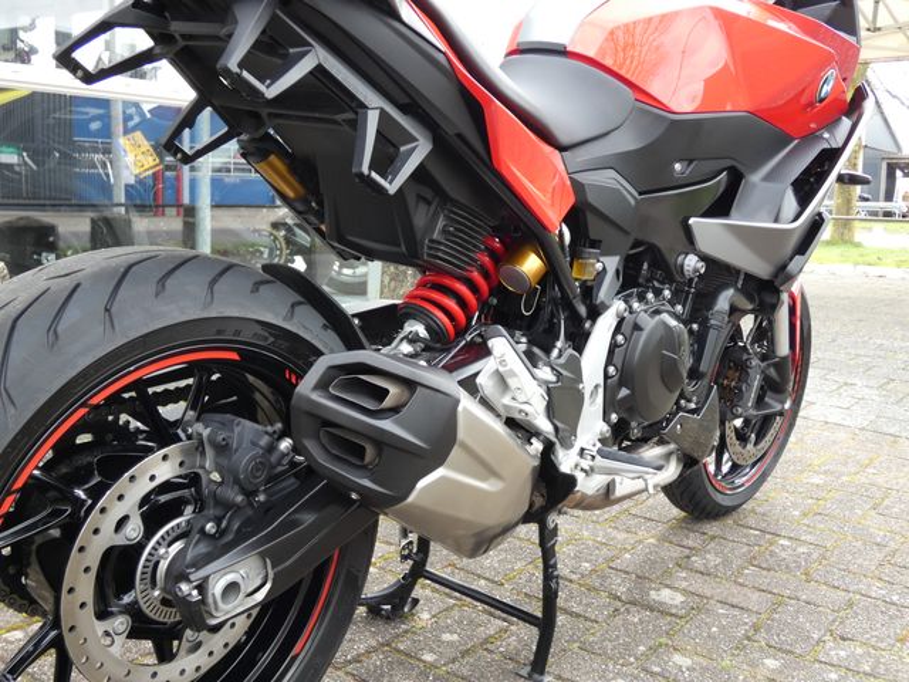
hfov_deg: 47.9
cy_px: 341
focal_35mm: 39
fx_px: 1024
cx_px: 454
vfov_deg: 36.8
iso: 100
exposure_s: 1/80
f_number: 3.6
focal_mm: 7.1
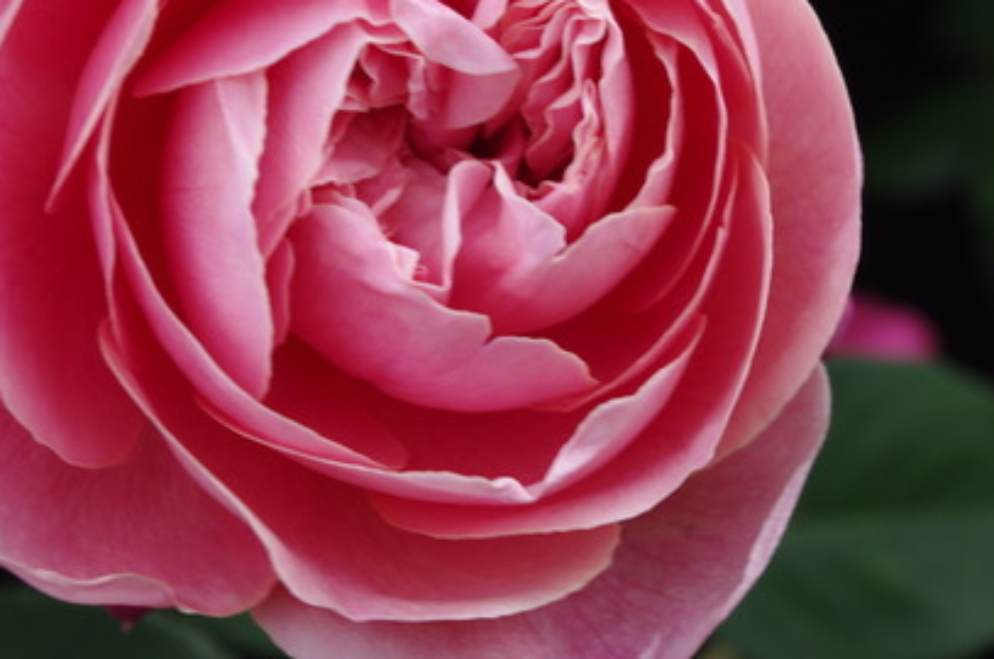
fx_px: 3639
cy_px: 155
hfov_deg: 15.6
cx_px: 493
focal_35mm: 132
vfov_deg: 10.3
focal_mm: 40
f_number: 7.1
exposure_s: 1/100
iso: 200
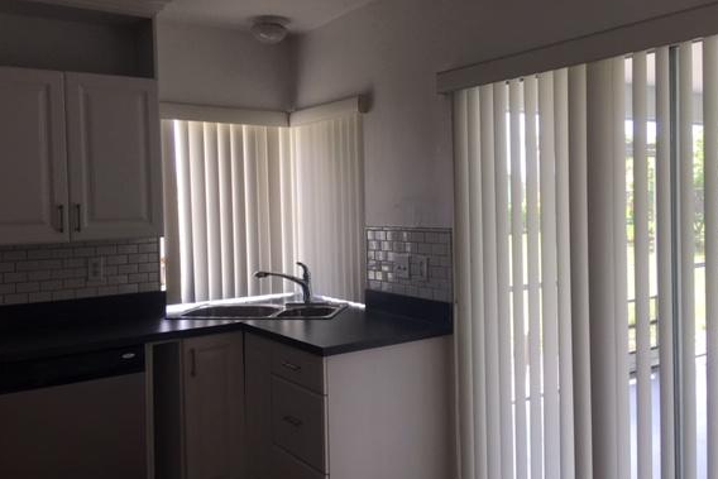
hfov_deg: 55.7
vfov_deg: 38.9
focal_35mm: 34
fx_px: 678
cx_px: 382
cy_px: 222
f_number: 2.2
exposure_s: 1/120
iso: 40
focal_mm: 4.15
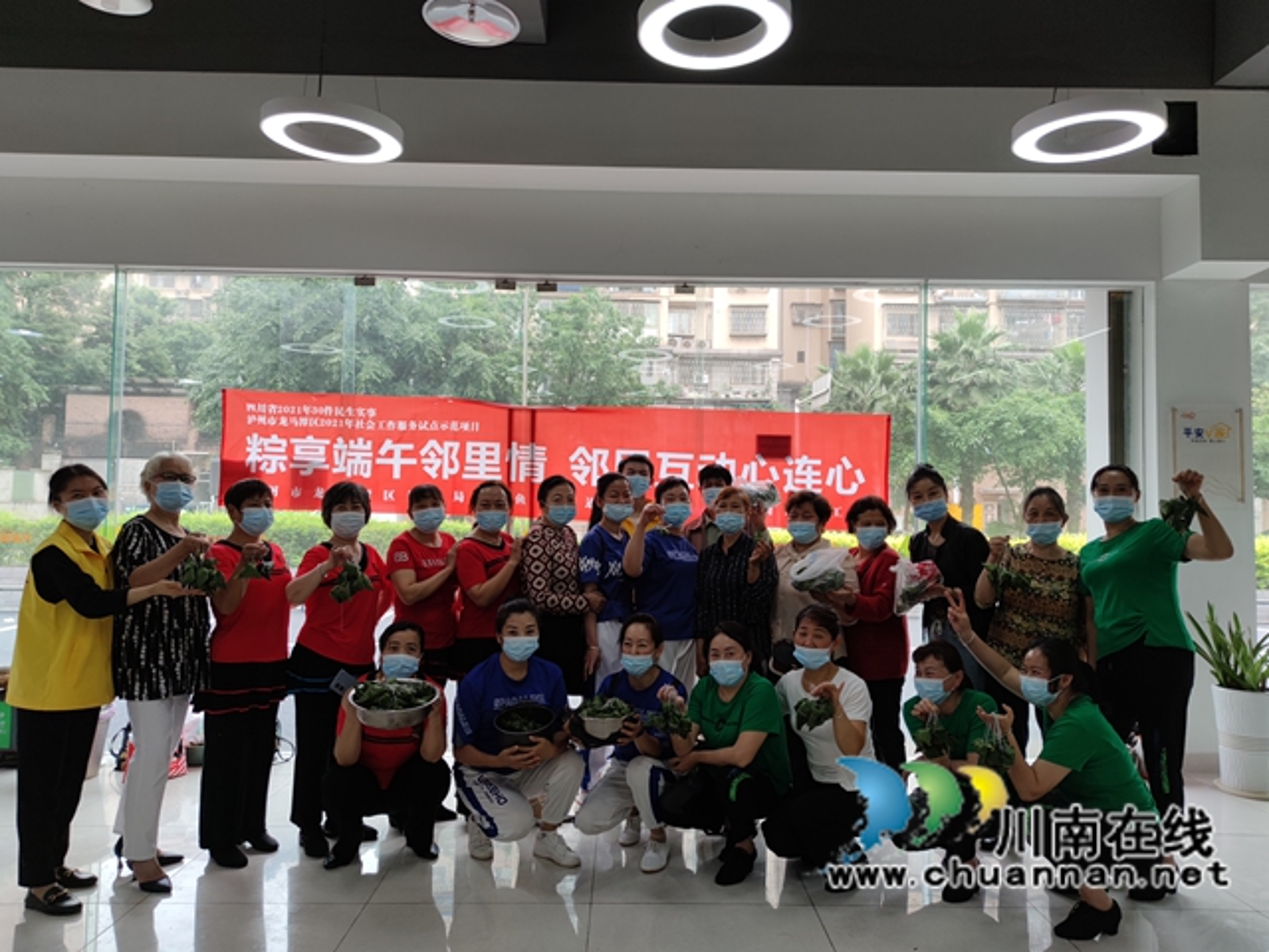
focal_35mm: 24
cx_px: 634
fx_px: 880
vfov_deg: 56.8
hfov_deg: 71.6
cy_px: 476
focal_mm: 6.72
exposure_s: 1/100
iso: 56
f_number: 1.69
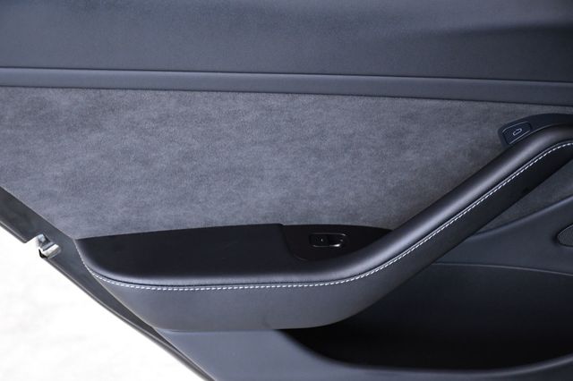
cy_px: 190
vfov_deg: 17.5
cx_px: 286
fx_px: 1241
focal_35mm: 78
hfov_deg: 26.0
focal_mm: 52
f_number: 5
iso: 2500
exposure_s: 1/100
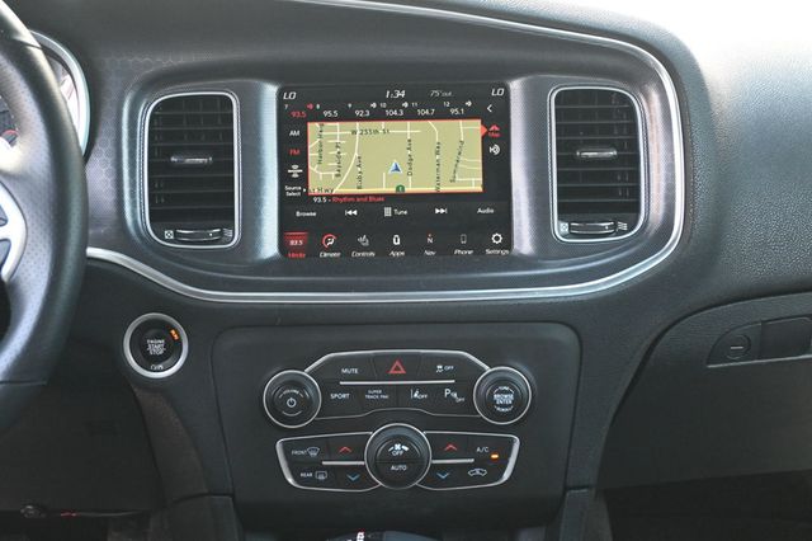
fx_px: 1285
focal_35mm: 57
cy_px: 270
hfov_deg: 35.1
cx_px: 406
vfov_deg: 23.8
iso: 3200
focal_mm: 38
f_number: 5.6
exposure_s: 1/100
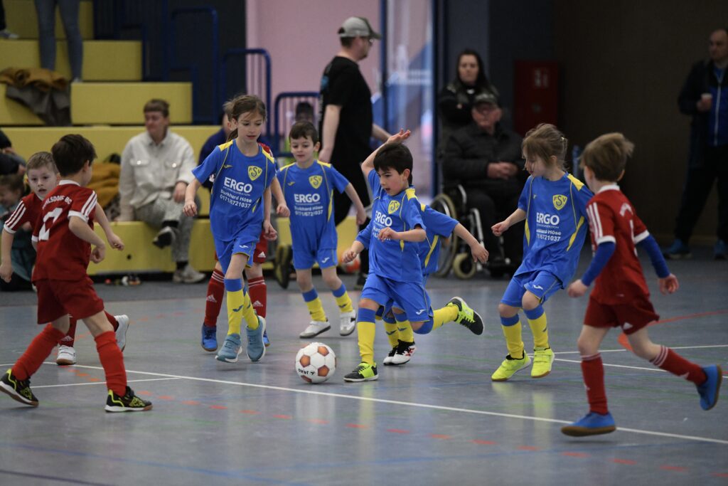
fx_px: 4045
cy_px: 243
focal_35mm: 200
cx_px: 364
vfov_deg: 6.9
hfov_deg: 10.3
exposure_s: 1/1250
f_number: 2.8
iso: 8000
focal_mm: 200
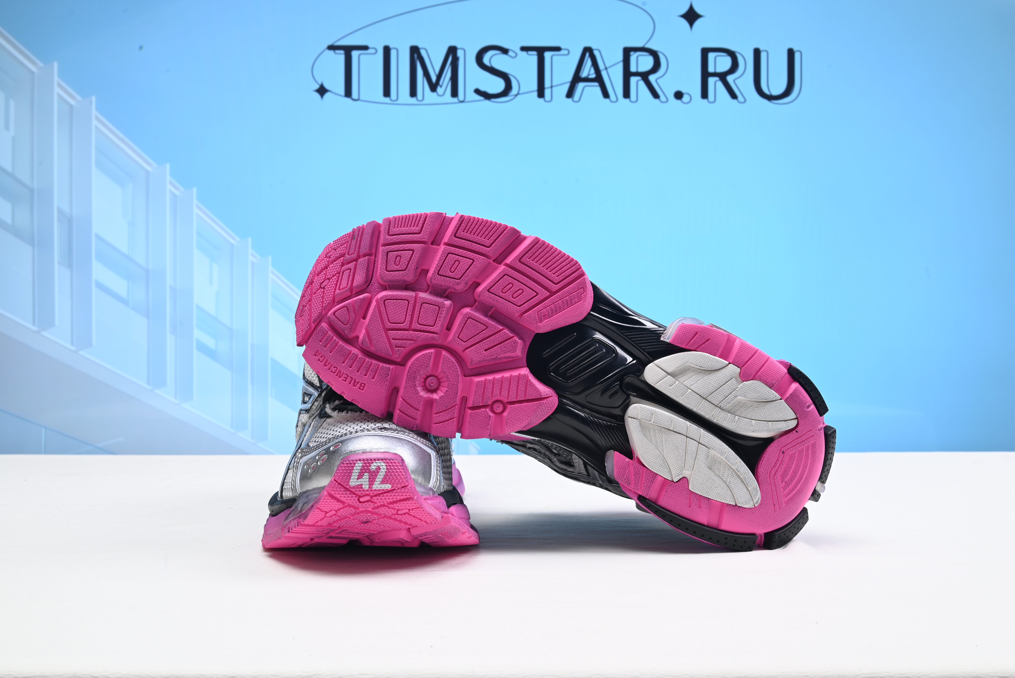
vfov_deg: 36.9
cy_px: 339
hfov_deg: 53.1
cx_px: 508
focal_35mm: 36
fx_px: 1015
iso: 100
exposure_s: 1/2
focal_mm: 36
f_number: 16
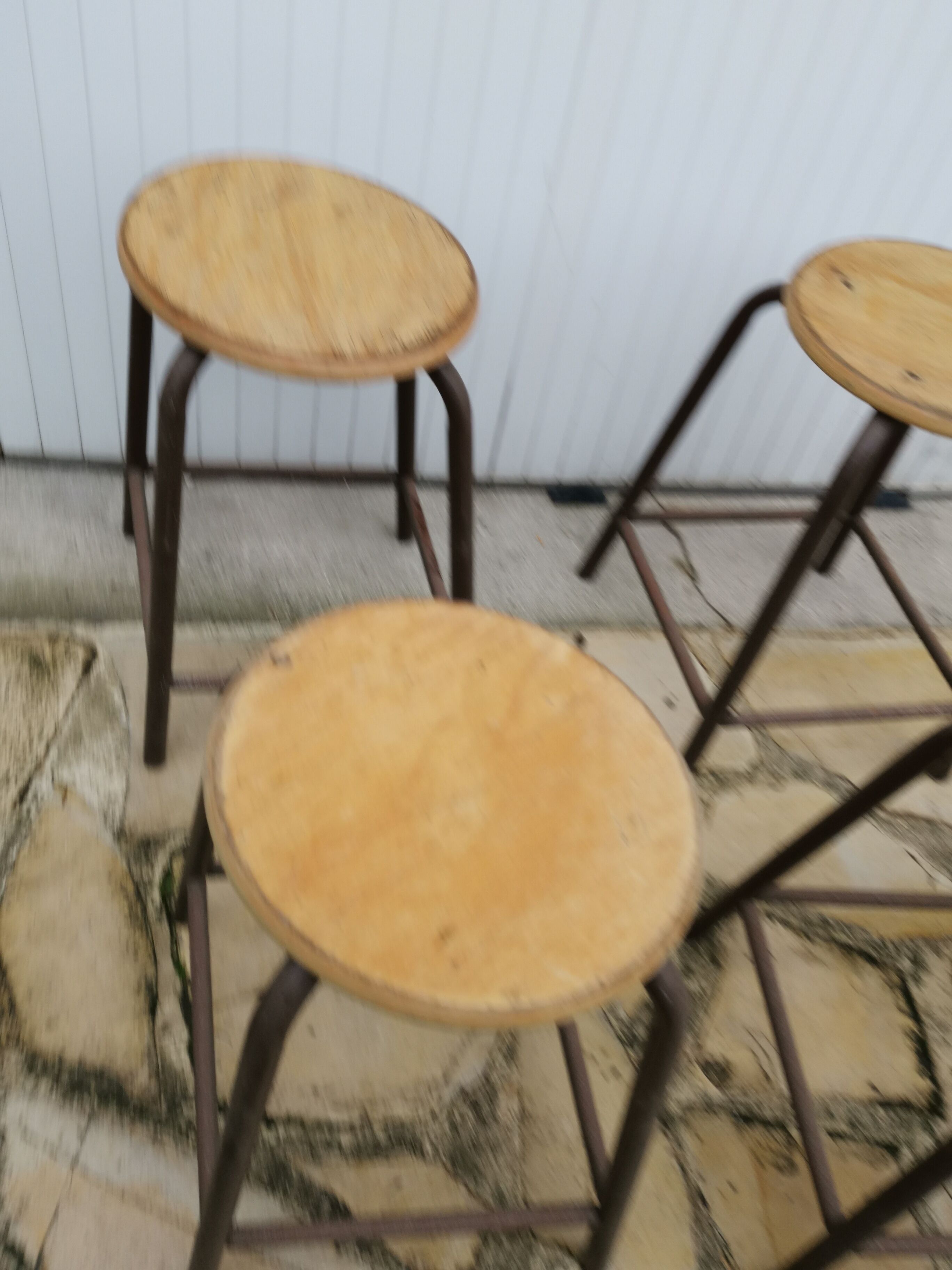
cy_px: 635
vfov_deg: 55.4
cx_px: 476
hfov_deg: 42.9
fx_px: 1210
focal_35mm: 33
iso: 50
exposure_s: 1/159
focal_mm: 5.58
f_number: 1.8
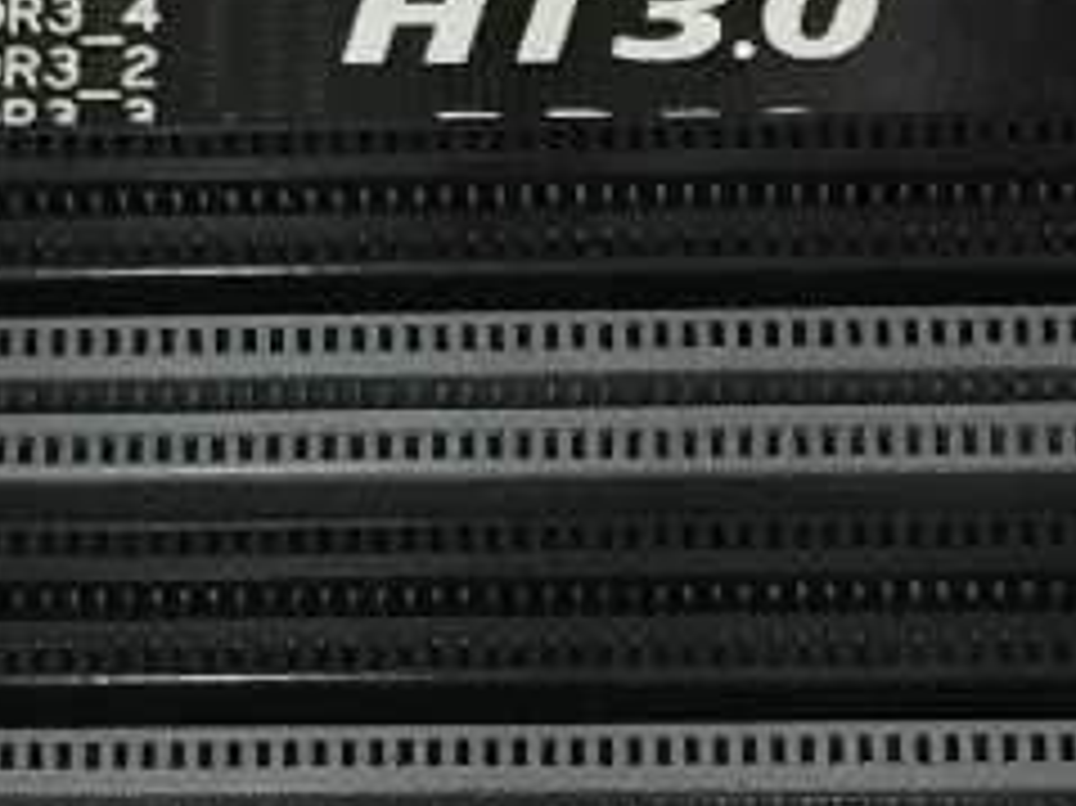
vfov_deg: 7.5
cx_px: 288
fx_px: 6152
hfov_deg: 10.0
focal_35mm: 198
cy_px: 707
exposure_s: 1/33
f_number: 2.2
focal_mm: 4.15
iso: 100
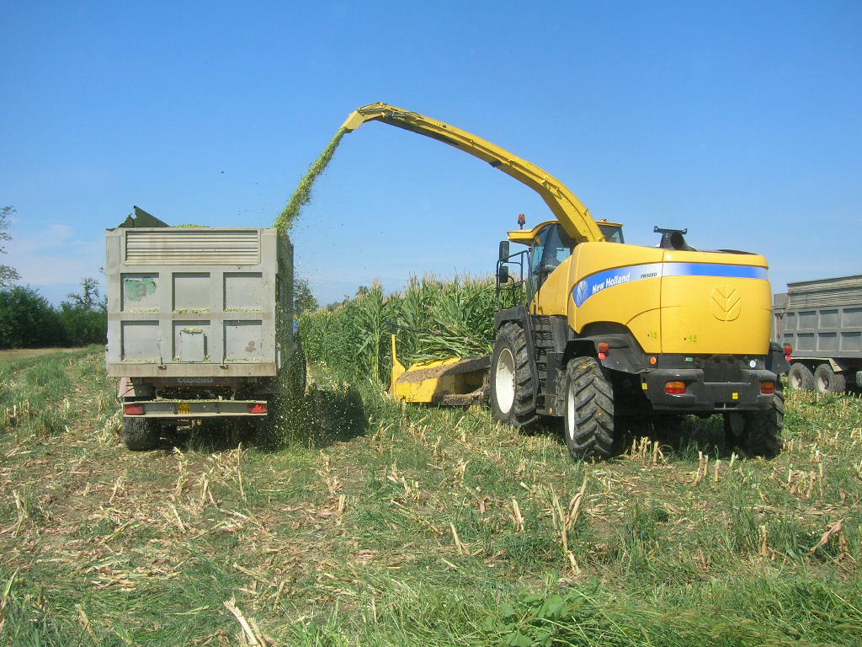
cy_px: 324
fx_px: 847
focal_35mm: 34
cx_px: 431
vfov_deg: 41.8
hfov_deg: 54.0
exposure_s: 1/599
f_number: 4.9
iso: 71
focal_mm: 5.7
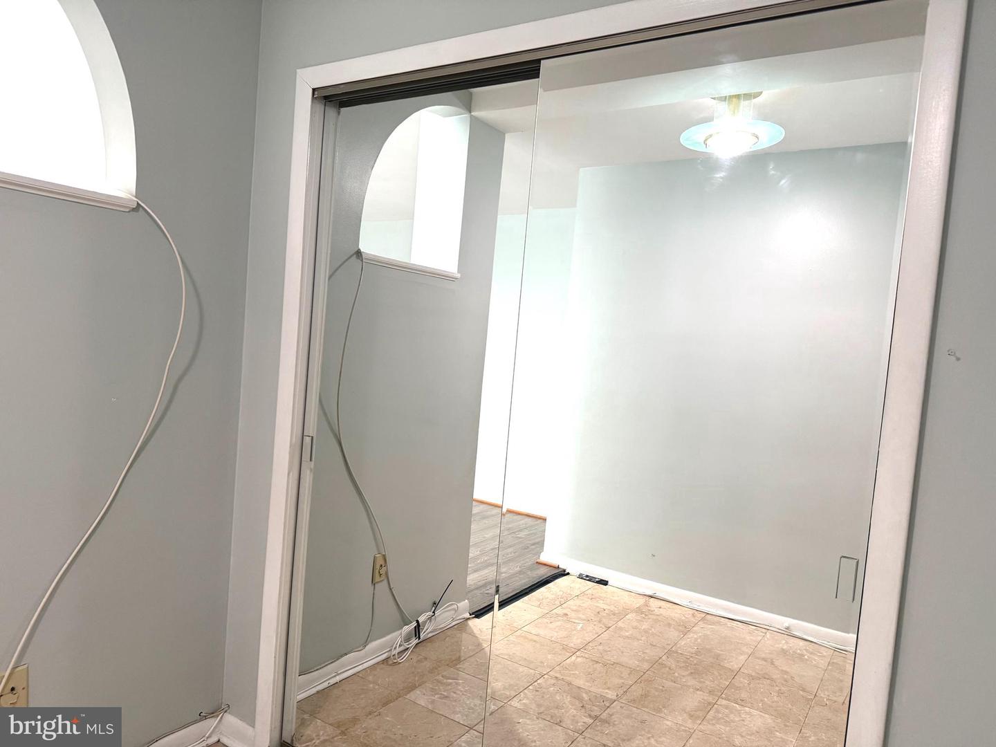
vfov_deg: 56.8
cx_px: 498
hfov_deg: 71.6
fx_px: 691
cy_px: 374
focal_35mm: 24
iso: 250
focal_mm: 6.76
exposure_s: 1/60
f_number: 1.78
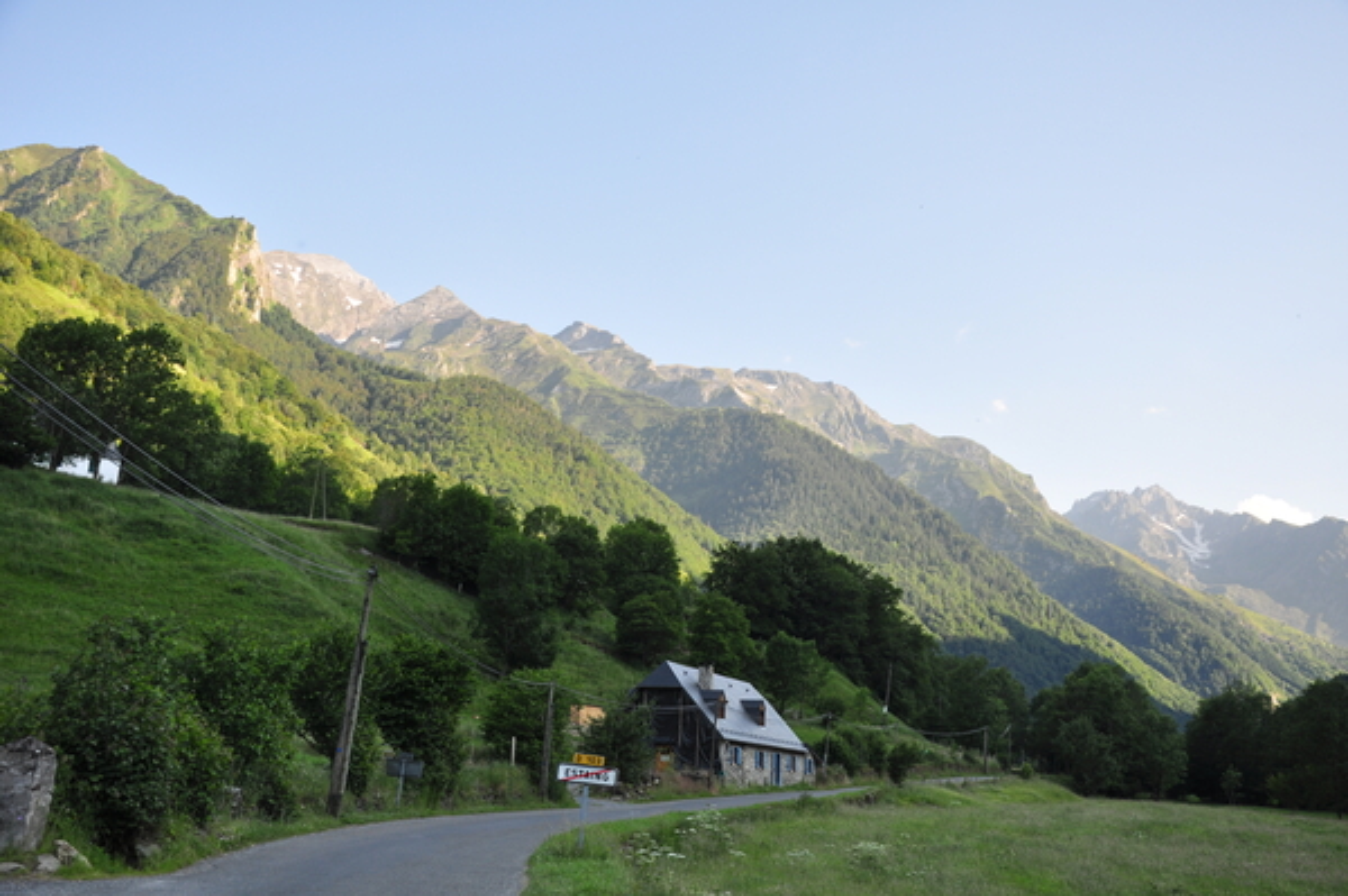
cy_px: 448
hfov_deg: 51.3
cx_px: 674
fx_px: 1403
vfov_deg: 35.4
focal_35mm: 38
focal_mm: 25
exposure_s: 1/250
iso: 200
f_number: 5.6
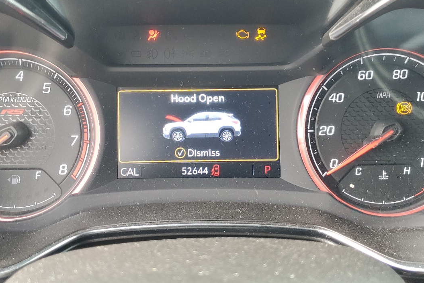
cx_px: 184
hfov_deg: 47.3
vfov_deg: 32.3
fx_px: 483
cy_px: 91
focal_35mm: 41
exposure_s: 1/60.2
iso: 103
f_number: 1.5
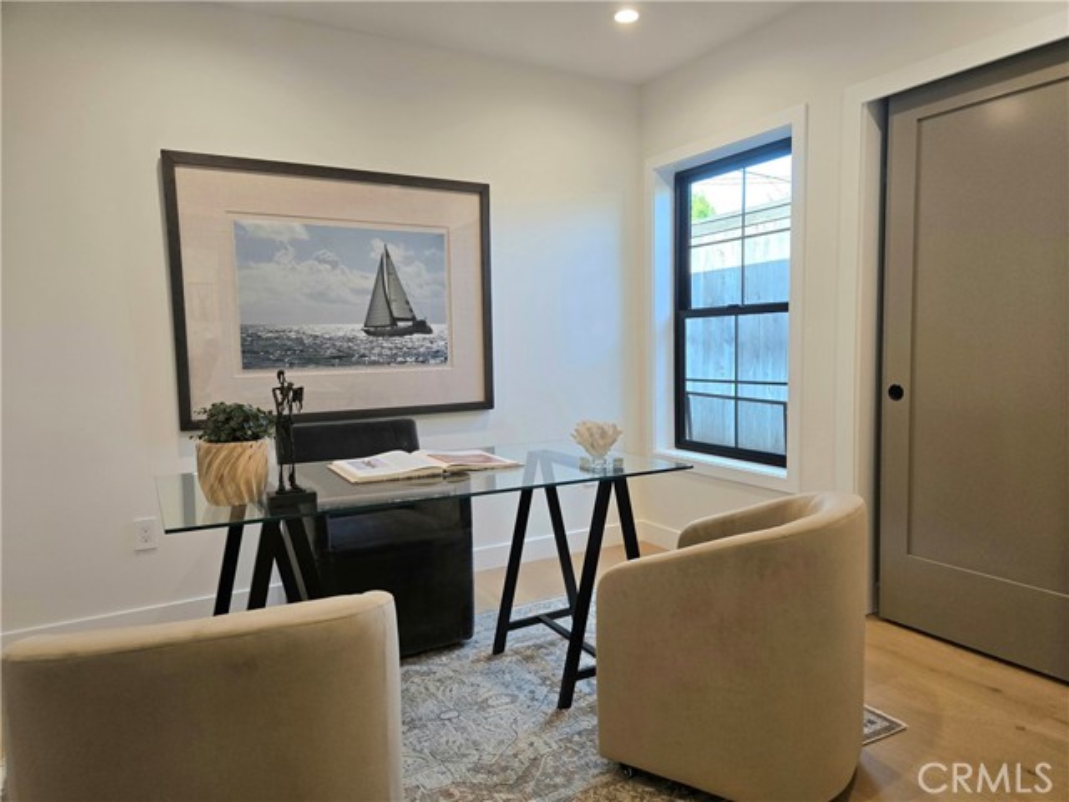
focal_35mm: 23
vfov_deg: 58.9
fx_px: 710
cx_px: 534
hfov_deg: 73.9
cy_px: 401
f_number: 1.8
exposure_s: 1/120
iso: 100
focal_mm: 5.4
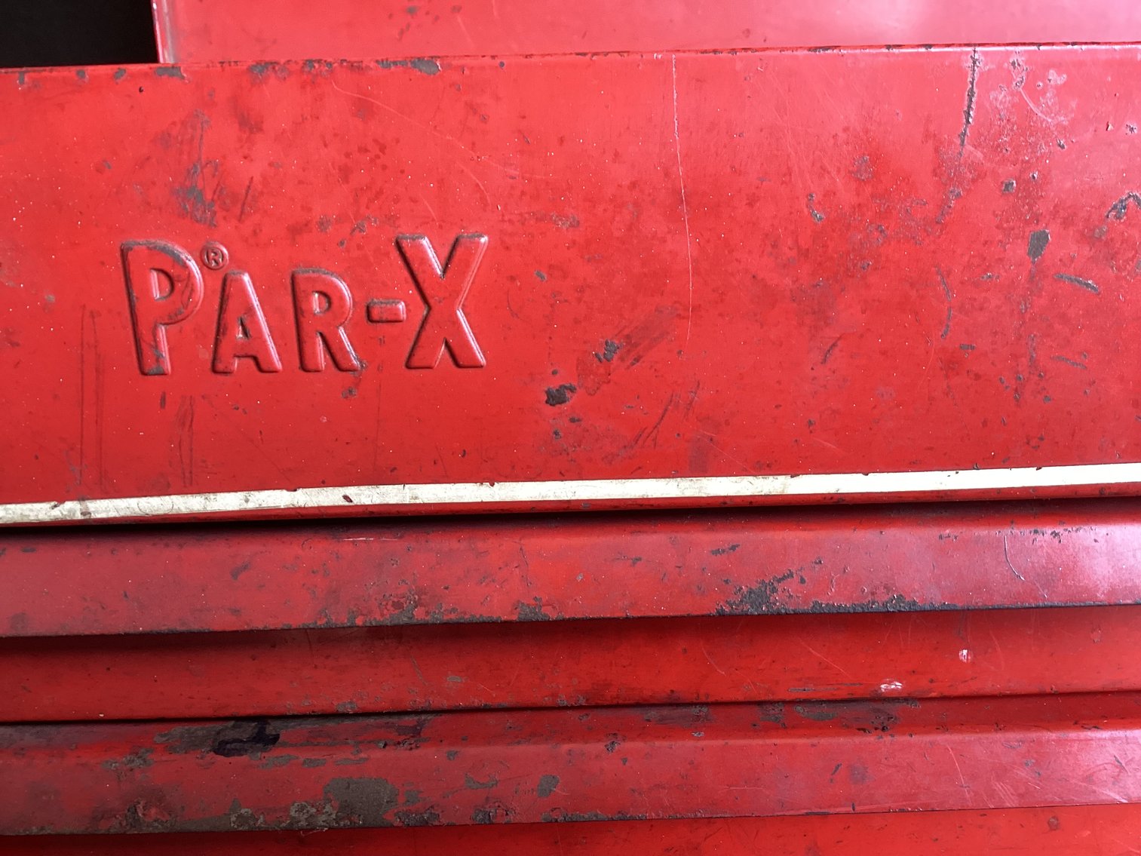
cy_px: 428
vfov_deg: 45.4
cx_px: 570
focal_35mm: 31
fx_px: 1022
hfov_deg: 58.3
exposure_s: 1/50
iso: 160
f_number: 2.4
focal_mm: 3.3
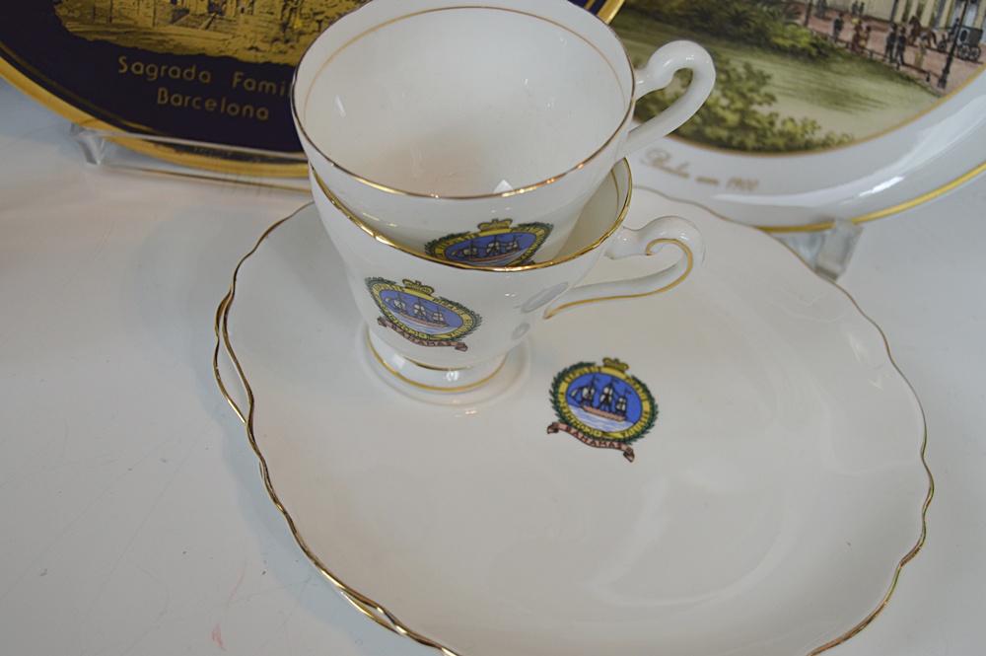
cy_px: 328
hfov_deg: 42.4
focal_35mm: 46
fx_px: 1273
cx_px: 493
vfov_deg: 28.9
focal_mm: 31
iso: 400
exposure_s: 1/60
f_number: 4.2
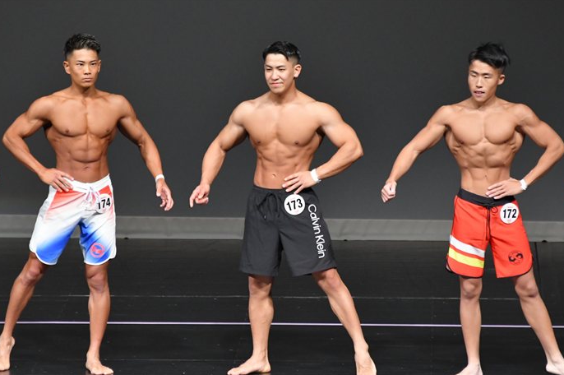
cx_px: 275
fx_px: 6104
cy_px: 207
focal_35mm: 390
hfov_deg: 5.3
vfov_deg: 3.5
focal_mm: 230
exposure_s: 1/400
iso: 4000
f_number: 5.6
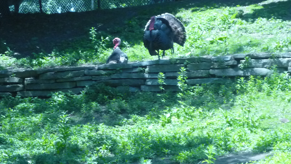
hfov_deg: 12.3
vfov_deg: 6.9
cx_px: 145
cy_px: 66
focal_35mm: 175
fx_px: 1350
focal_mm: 16.5
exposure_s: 1/320
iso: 400
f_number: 5.1
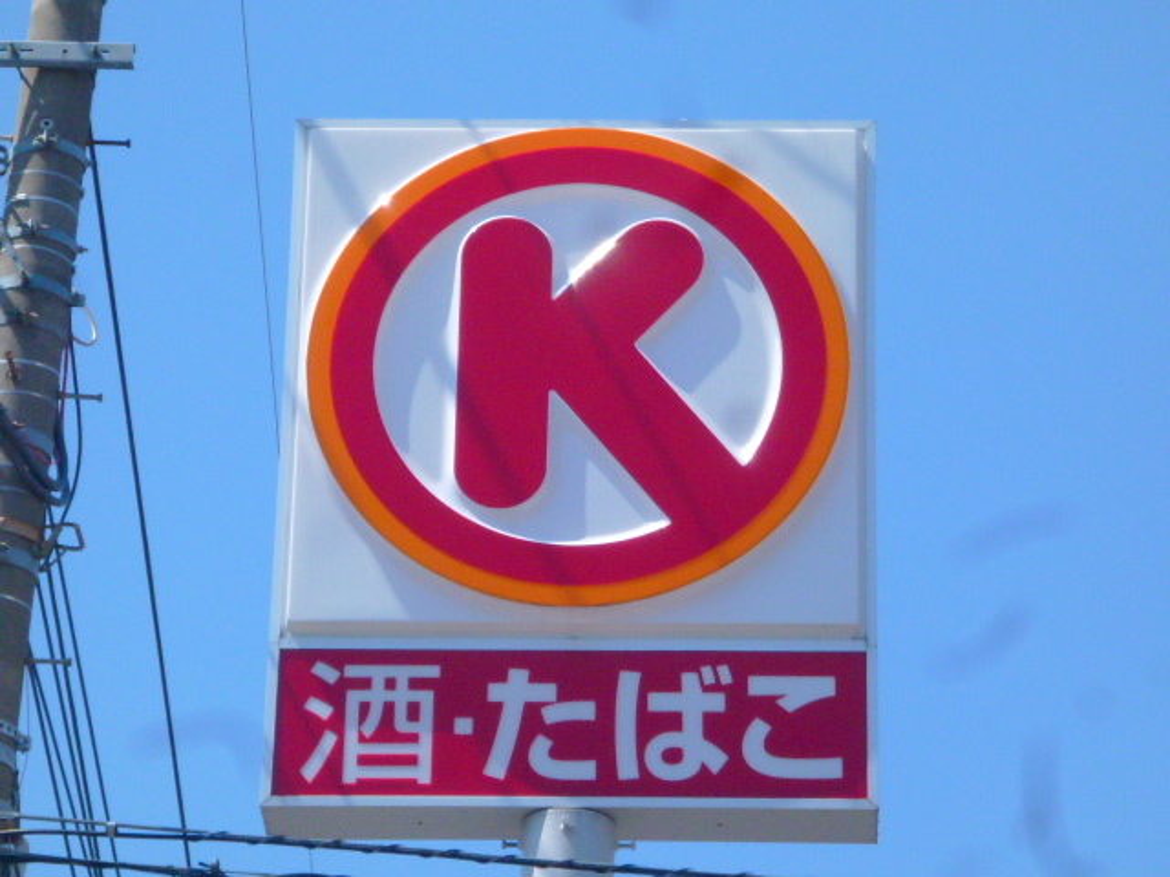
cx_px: 585
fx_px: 5509
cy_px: 438
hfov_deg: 12.1
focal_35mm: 163
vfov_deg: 9.1
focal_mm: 21.5
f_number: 5.9
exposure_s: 1/800
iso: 200
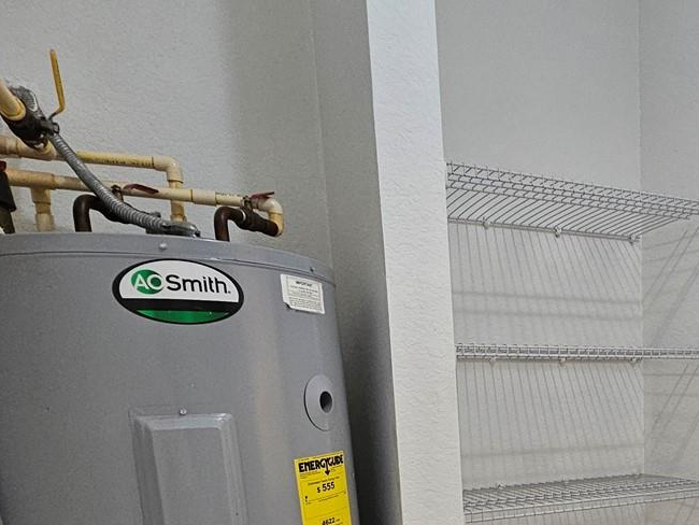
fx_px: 646
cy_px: 508
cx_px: 610
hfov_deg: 51.2
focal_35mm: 32
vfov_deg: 39.7
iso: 320
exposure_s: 1/60
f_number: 2.2
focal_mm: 2.2
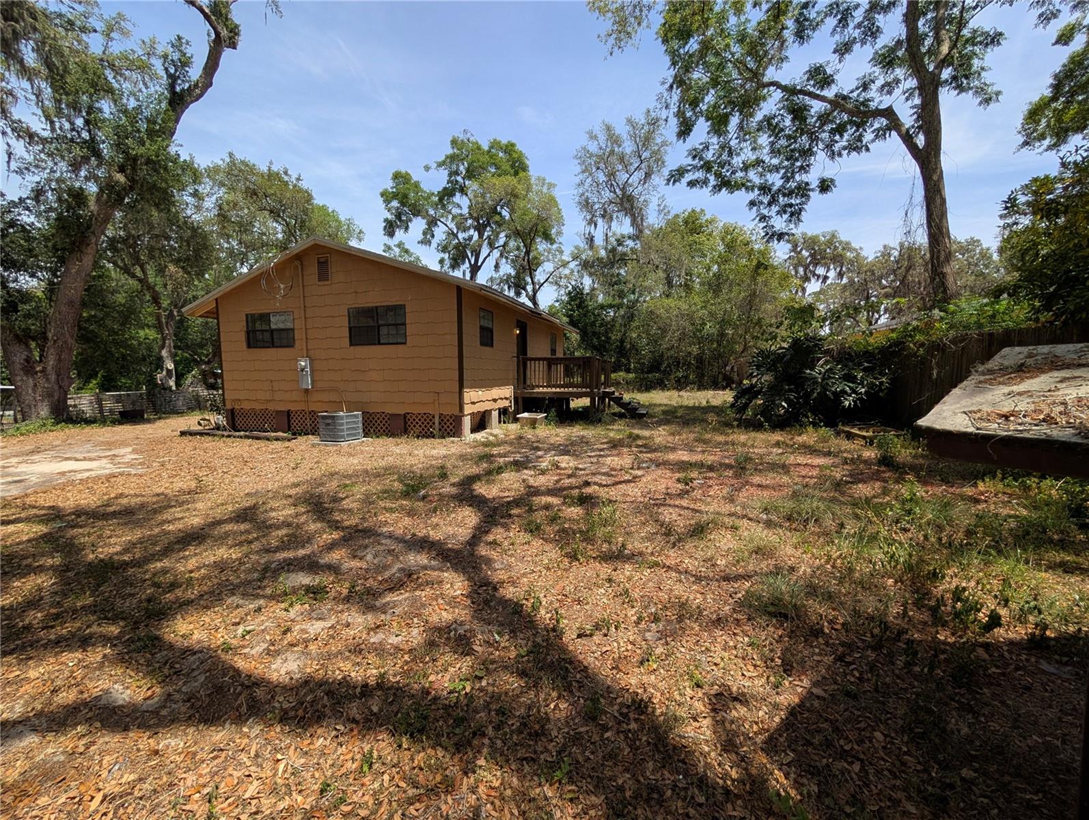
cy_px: 410
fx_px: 378
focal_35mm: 12
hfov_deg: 110.5
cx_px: 544
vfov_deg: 94.6
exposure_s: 1/2252
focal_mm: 2.02
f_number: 1.7
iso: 53
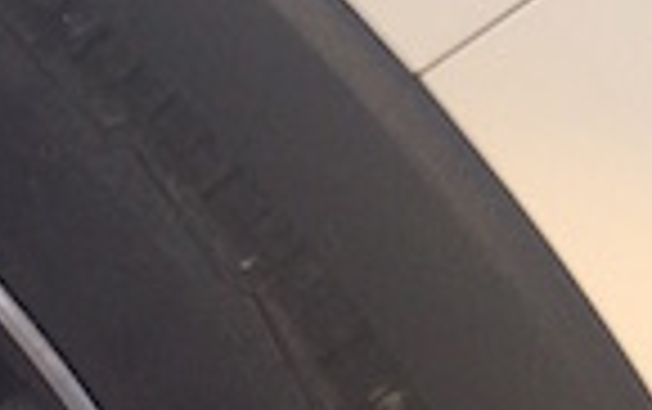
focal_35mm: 203
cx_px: -67
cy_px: -505
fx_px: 3611
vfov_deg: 6.2
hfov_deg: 10.2
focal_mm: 4.15
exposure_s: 1/380
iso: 32
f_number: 2.2
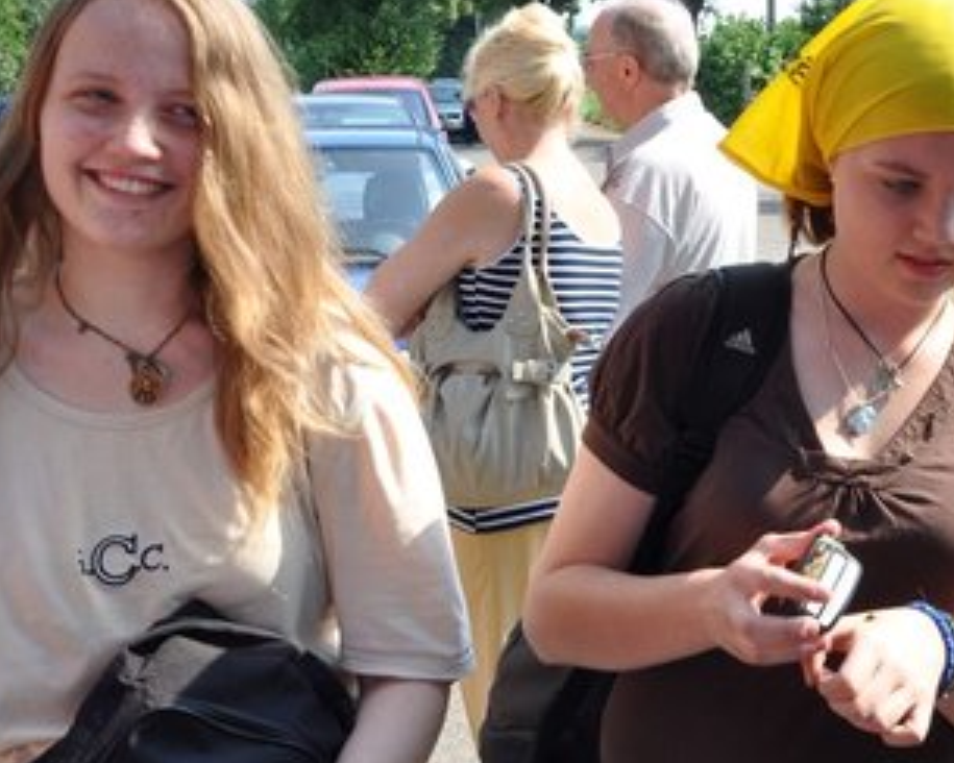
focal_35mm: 75
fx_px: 2118
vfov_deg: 20.4
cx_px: 879
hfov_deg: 24.6
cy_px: 416
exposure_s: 1/80
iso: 250
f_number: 16
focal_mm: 25
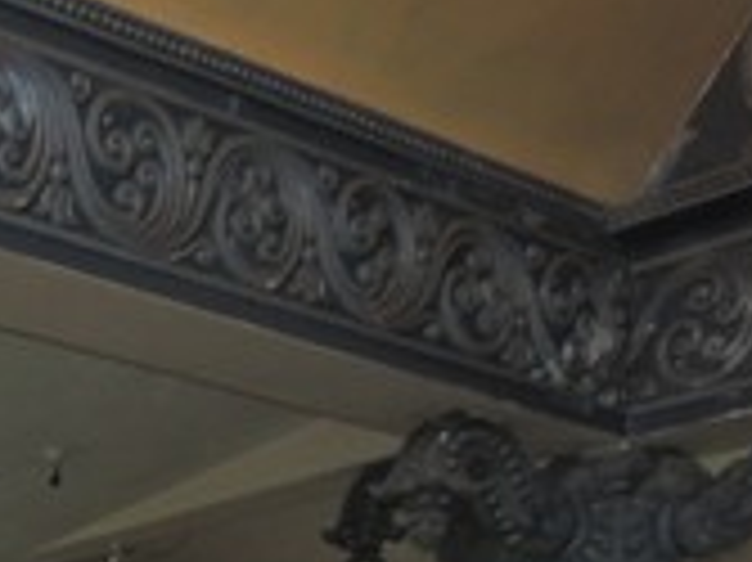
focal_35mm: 92
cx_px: -477
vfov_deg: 14.0
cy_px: 1043
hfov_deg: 18.2
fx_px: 1997
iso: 200
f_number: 3
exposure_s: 1/30
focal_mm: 4.3
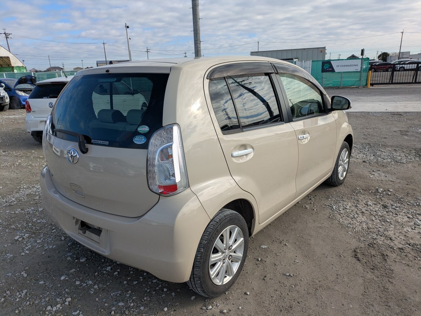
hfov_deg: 69.4
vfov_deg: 54.9
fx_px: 304
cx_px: 210
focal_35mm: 25
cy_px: 158
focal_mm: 5.43
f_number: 1.89
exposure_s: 1/2632
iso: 47
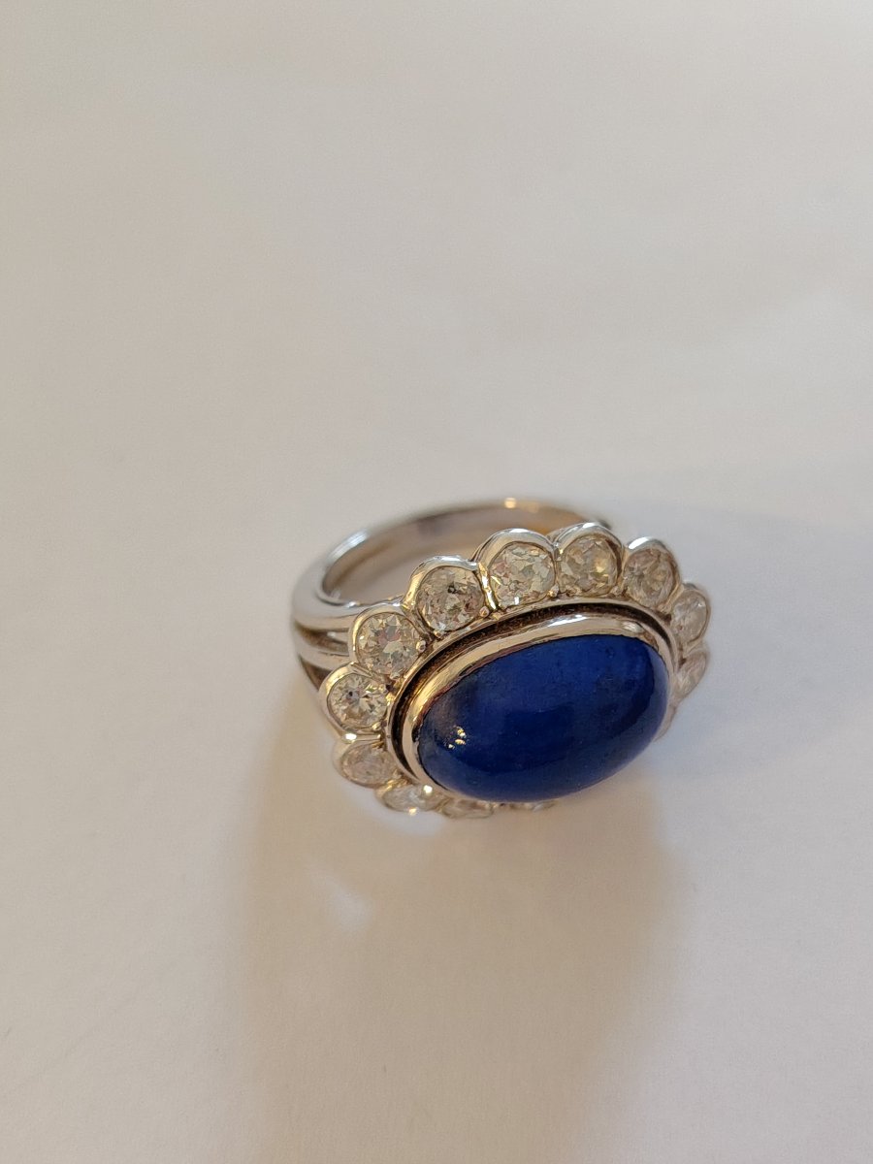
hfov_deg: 34.3
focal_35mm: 42
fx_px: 1412
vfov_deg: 44.8
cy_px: 582
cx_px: 436
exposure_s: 1/33.3
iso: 769
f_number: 1.75
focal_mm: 5.25
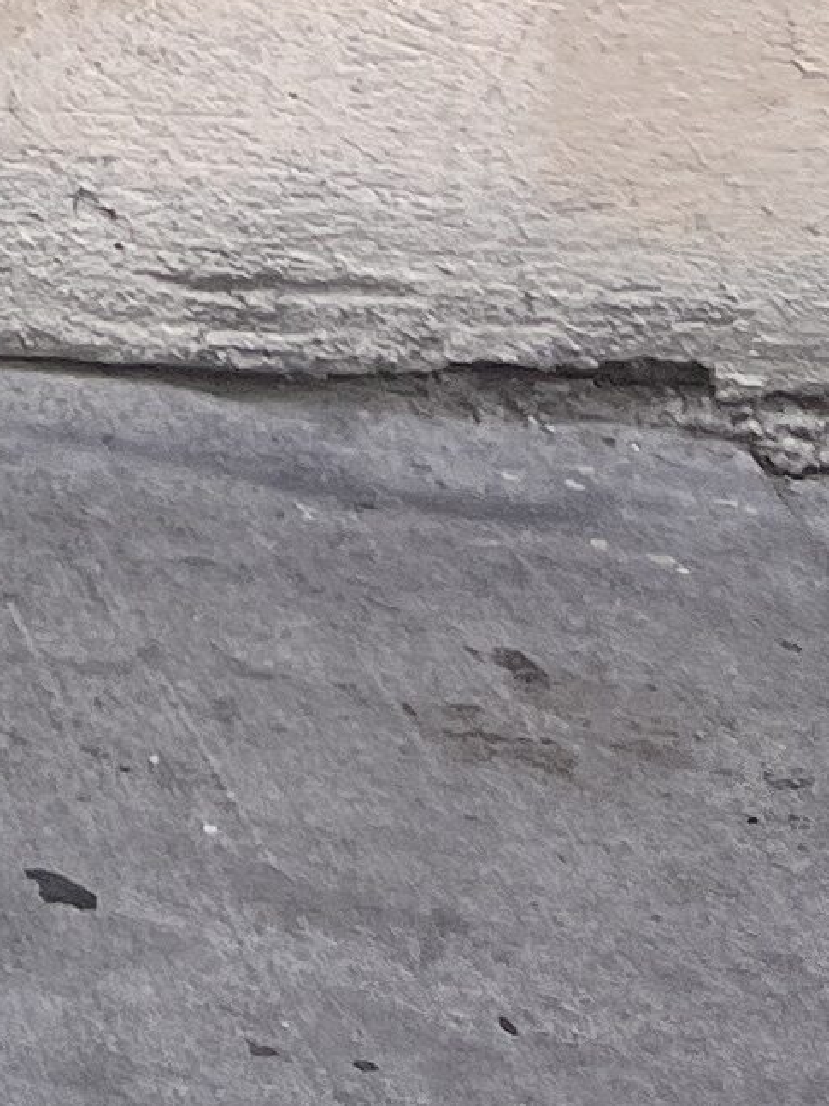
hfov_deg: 8.0
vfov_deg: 10.6
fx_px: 5175
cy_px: -1496
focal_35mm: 162
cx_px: -1591
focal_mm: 5.7
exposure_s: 1/808
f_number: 1.5
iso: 50
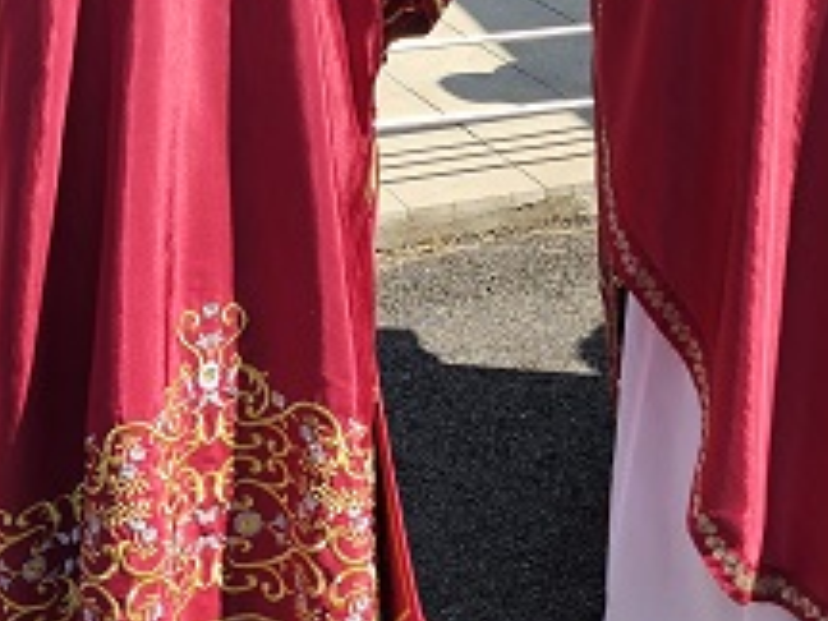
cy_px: -502
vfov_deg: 15.0
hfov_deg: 22.3
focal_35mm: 85
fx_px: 2033
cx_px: 50
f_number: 1.7
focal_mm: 6.3
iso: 10
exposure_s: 1/435
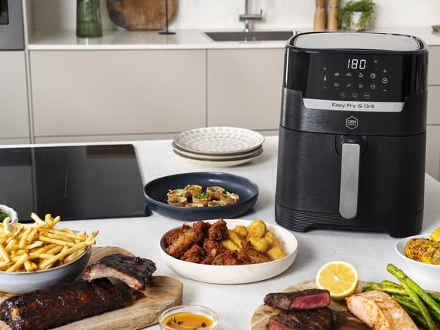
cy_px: 156
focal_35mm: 62
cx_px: 247
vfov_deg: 23.6
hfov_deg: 31.2
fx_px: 788
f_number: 9
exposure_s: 1/160
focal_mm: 48
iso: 100
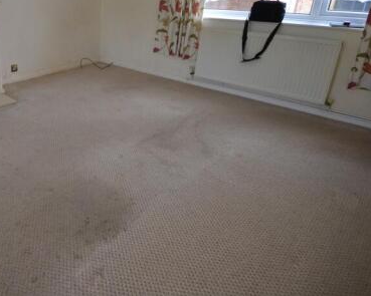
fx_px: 274
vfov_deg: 54.4
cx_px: 58
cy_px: 78
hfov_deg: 60.7
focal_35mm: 25
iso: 640
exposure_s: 1/60
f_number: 4
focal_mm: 10
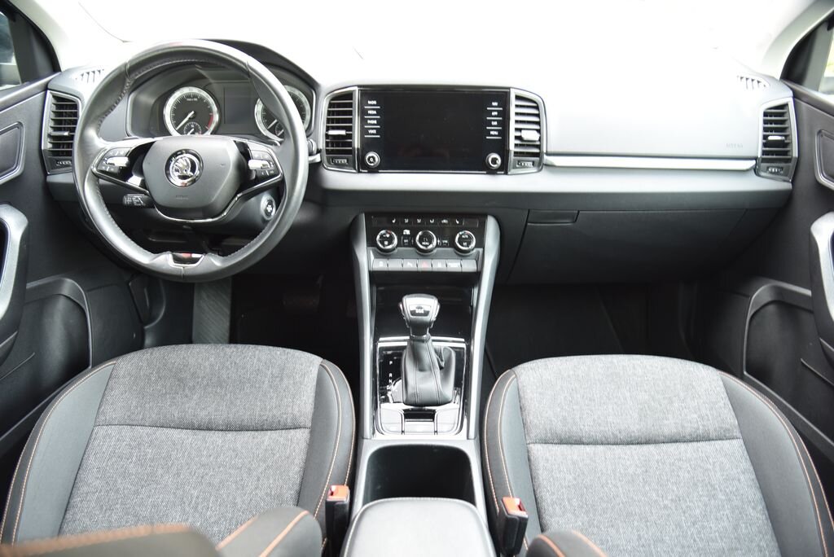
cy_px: 278
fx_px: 556
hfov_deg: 73.7
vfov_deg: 53.2
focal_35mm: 24
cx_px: 417
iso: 500
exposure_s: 1/15
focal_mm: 24
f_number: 4
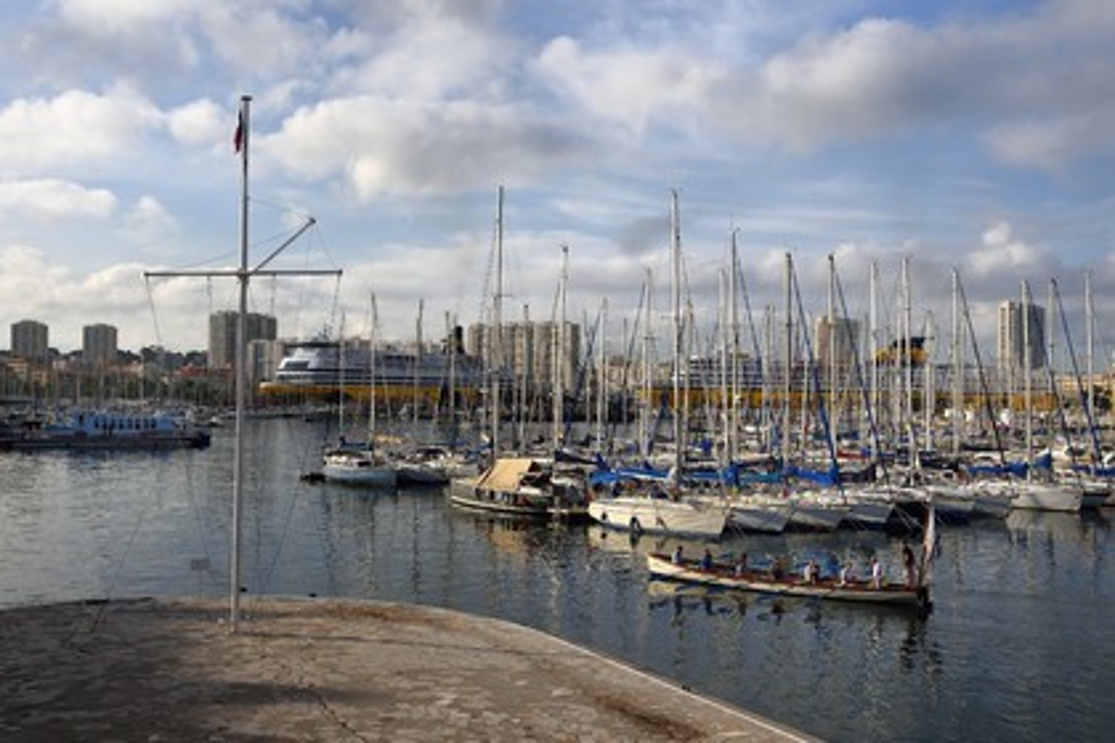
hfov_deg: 44.5
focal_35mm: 44
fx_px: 1363
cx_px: 558
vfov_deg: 30.5
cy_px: 372
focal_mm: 44
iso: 200
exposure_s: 1/250
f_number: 14
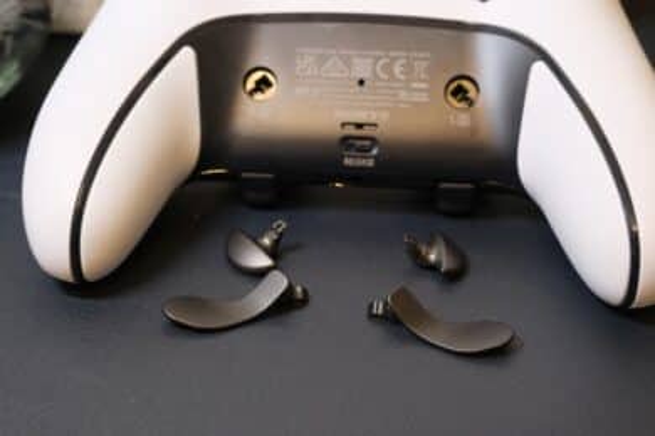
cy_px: 218
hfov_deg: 27.7
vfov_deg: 18.7
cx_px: 328
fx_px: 1328
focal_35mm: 73
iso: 1600
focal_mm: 48.5
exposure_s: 1/20
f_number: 8
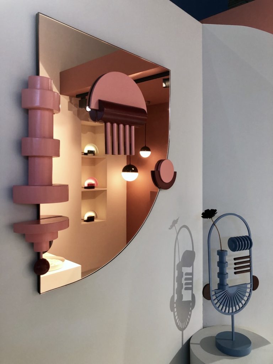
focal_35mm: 28
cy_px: 182
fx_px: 294
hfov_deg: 49.7
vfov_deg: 63.4
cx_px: 136
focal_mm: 4
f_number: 1.8
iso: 32
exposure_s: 1/33
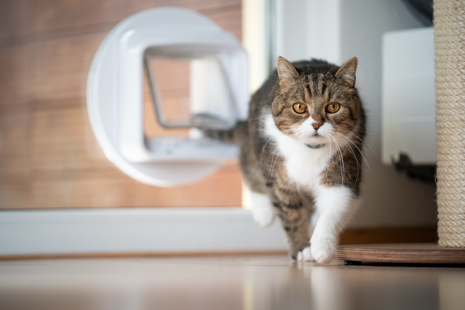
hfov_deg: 12.3
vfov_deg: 8.2
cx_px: 232
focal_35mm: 167
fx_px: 2157
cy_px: 155
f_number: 2.8
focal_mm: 167
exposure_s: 1/160
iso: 100
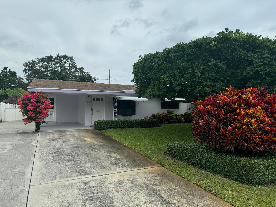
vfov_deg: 56.8
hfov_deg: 71.6
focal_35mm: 24
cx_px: 138
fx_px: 191
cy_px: 104
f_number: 1.78
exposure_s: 1/4049
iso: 80
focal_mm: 6.76
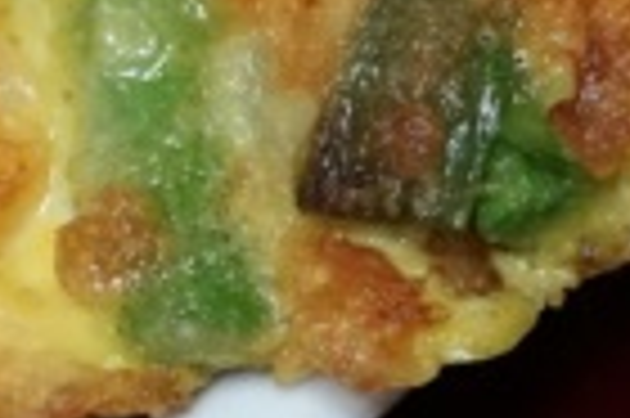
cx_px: -536
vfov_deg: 4.2
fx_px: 5611
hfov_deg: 6.3
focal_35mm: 321
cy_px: -490
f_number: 5.6
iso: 5000
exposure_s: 1/60
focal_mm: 50
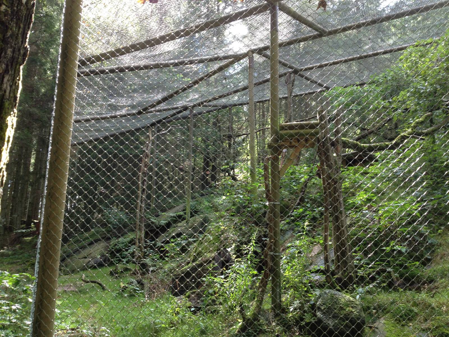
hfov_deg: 52.6
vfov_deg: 40.7
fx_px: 454
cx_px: 224
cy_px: 168
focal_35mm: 35
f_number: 2.4
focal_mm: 4.28
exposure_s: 1/120
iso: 80
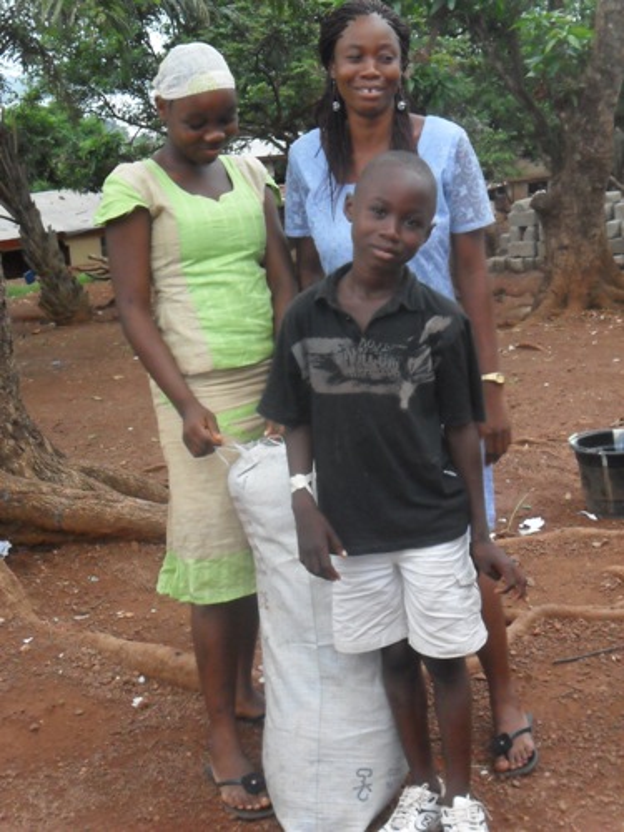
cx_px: 312
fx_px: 1250
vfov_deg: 36.8
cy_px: 416
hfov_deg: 28.0
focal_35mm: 52
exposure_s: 1/60
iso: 320
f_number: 5
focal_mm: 9.3
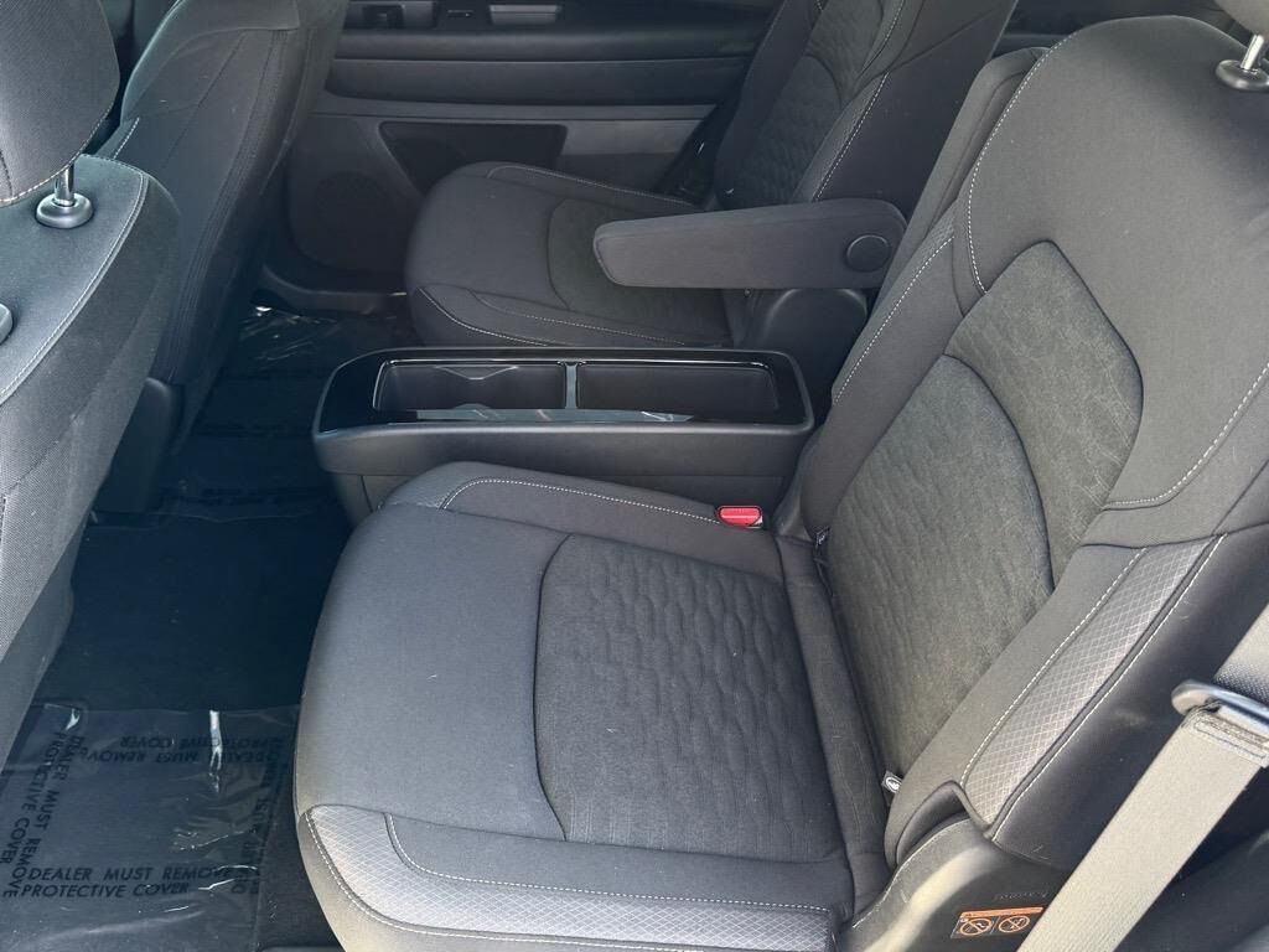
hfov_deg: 71.6
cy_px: 476
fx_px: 880
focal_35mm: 24
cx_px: 634
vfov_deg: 56.8
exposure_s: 1/121
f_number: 1.78
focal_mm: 6.76
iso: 125
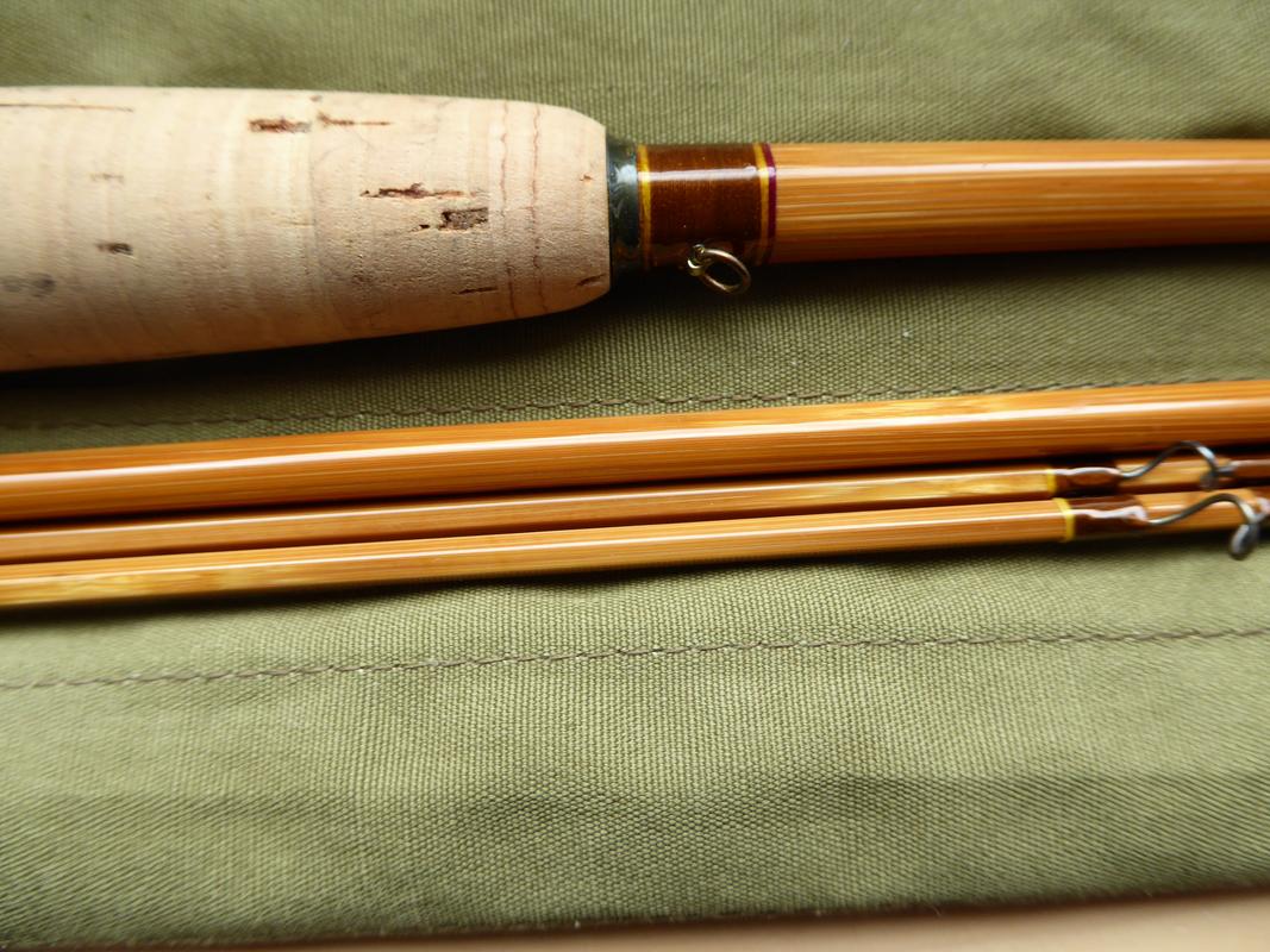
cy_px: 476
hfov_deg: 69.4
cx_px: 635
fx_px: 917
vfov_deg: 54.9
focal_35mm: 25
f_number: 3.3
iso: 100
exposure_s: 1/80
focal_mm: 4.3
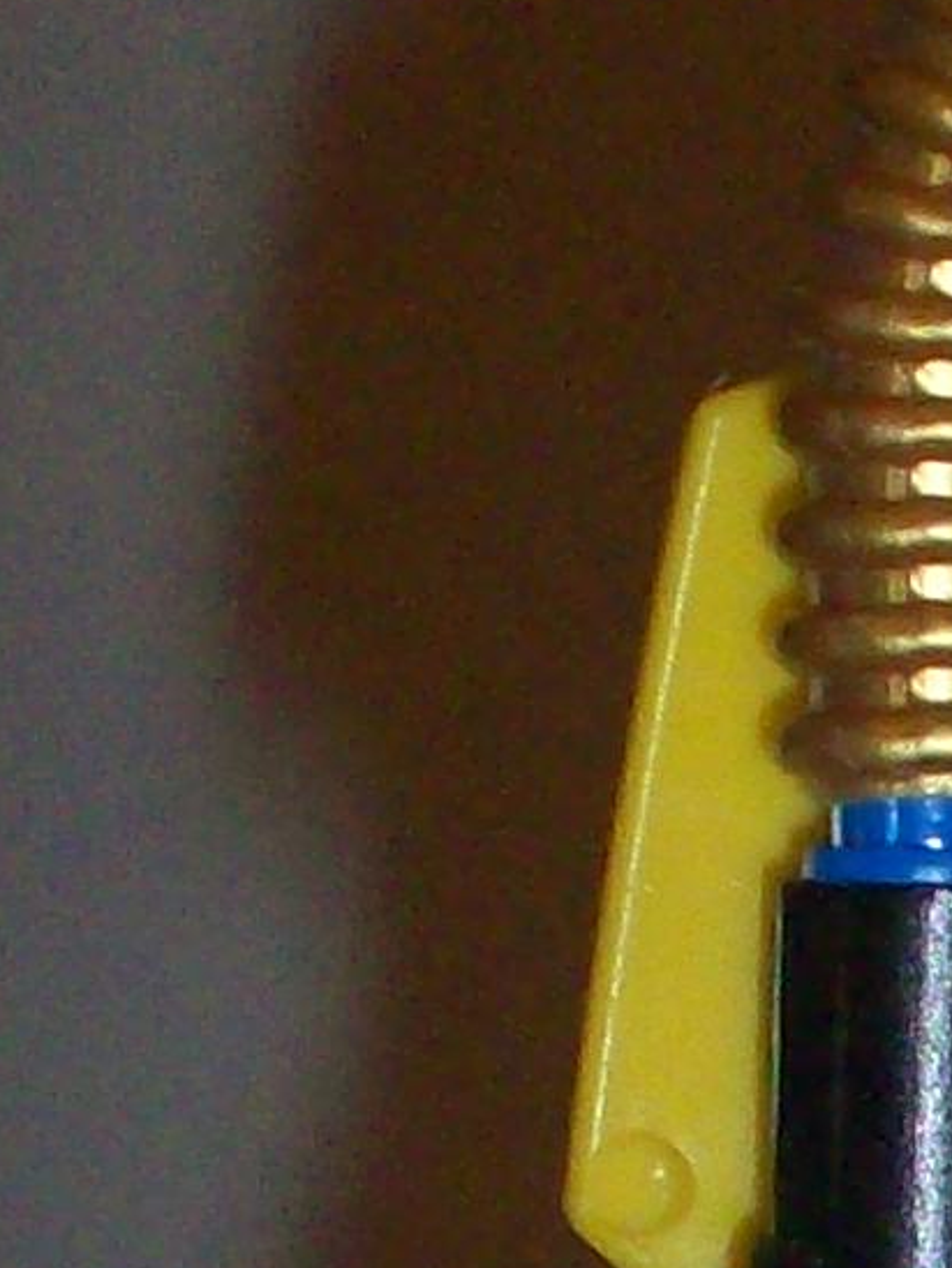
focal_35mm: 206
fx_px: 7551
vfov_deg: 9.3
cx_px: 1851
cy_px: 2090
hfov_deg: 7.0
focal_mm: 6.2
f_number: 2.8
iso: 160
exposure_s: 1/64
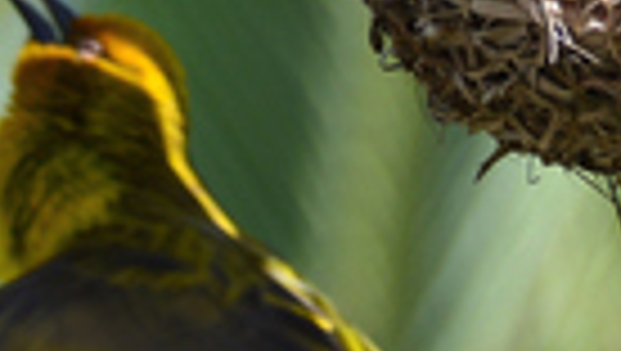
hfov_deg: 1.8
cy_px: -106
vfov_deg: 1.0
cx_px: 346
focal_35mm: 1191
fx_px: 19634
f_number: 5
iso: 200
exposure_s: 1/400
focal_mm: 150
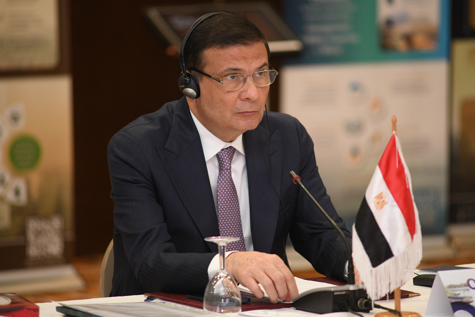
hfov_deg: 9.0
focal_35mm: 229
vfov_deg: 6.0
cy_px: 161
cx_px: 247
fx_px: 3021
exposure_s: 1/160
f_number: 4
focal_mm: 210
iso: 2500
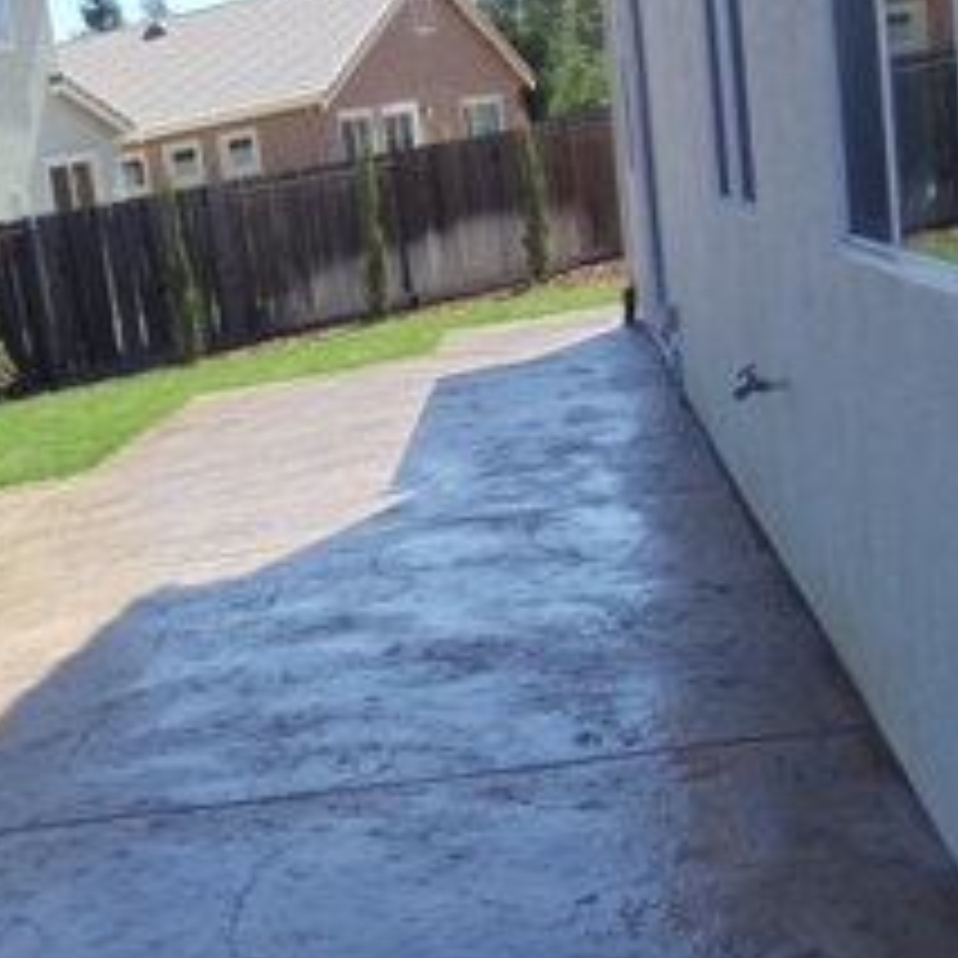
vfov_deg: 21.8
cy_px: 657
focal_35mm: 79
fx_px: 2474
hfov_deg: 21.4
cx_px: 76
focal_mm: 6
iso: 80
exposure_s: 1/100
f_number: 7.1
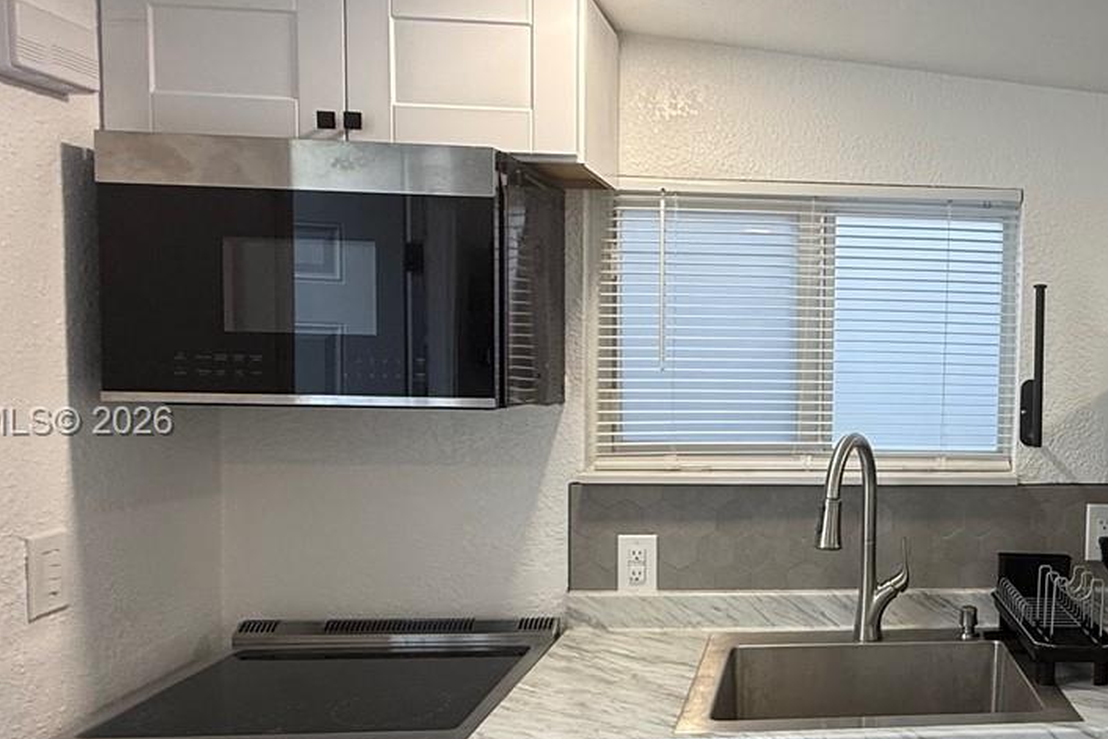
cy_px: 424
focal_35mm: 33
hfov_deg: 52.2
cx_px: 940
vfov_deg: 39.9
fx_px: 1016
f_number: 2.2
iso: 100
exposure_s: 1/99
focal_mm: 2.22
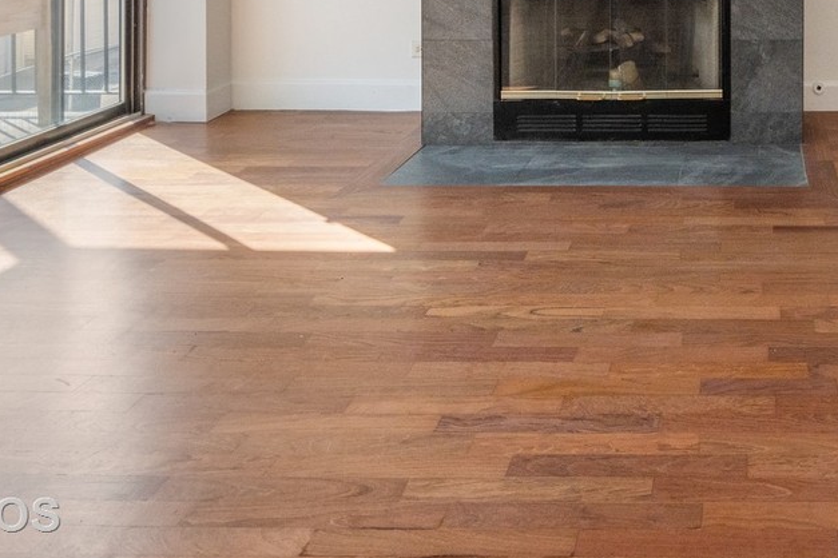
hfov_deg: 56.3
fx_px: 722
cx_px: 660
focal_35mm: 31
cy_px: -132
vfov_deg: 33.4
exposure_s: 1/320
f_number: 8
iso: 200
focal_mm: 12
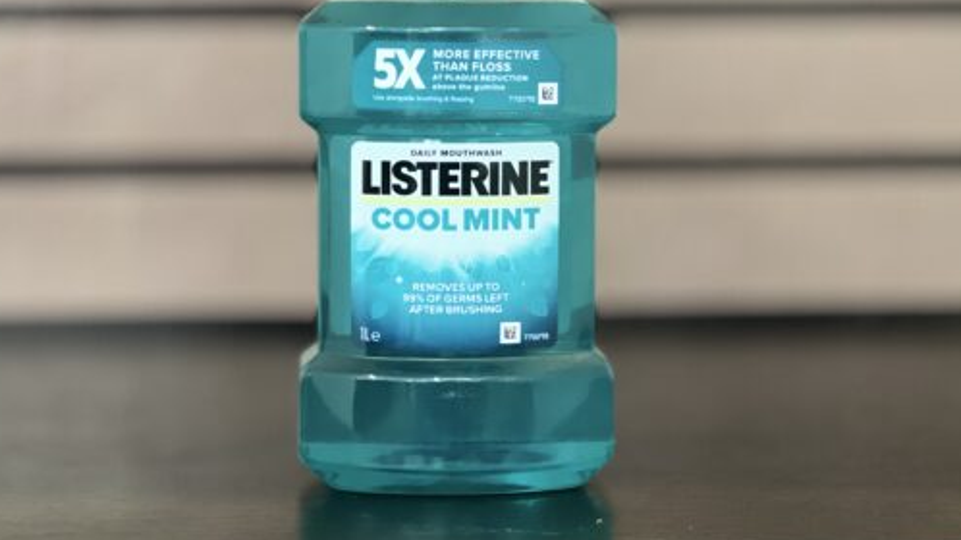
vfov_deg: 11.9
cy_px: 118
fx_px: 2573
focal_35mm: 101
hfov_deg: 21.2
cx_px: 457
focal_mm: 9
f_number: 2.8
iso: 500
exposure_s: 1/14
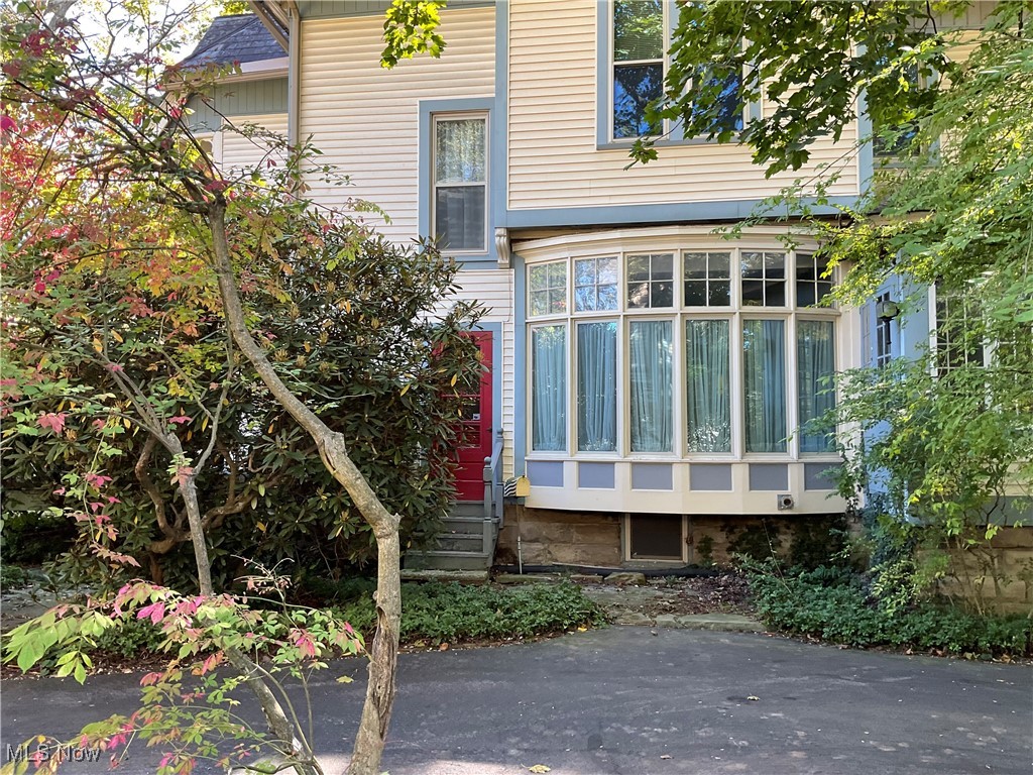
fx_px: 865
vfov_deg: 48.2
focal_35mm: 29
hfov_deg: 61.7
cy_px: 388
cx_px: 516
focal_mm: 3
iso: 64
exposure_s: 1/120
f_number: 1.8
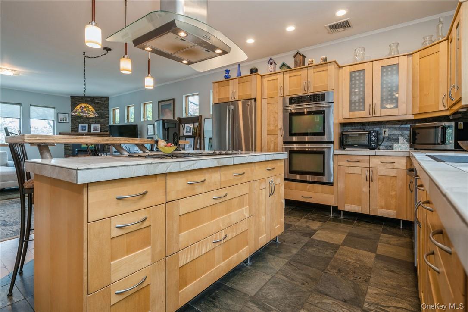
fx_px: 208
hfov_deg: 96.7
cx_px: 234
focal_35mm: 16
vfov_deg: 73.7
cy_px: 156
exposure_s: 1/6
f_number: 8
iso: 200
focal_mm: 16
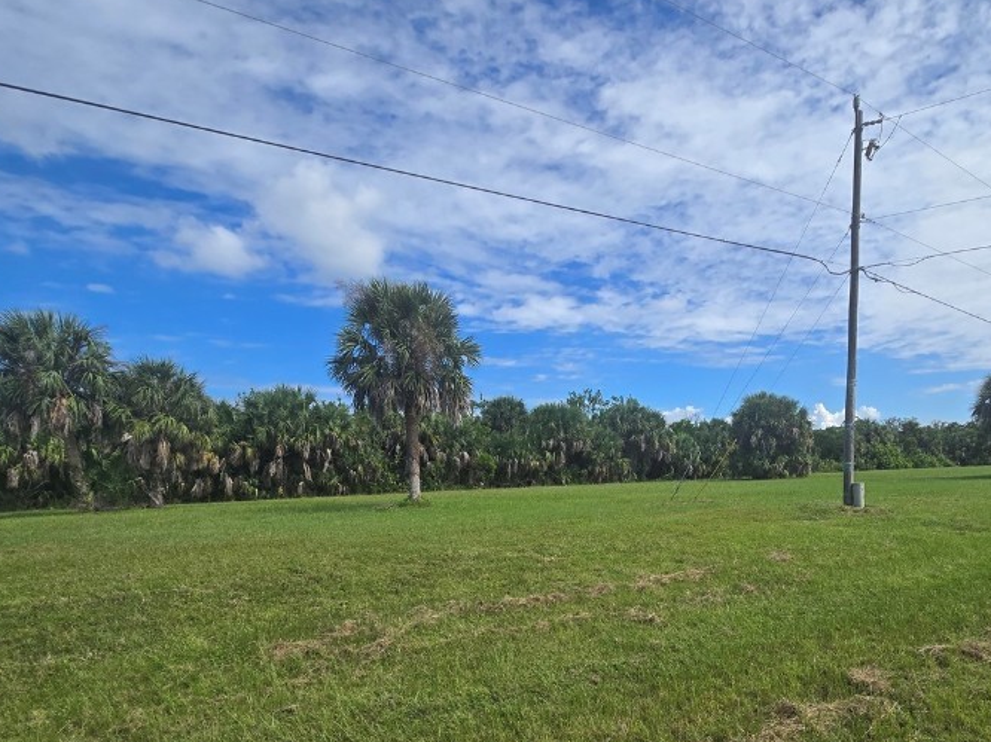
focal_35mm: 20
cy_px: 526
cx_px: 622
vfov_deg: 63.3
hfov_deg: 80.2
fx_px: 572
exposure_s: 1/3246
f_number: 2.2
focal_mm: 2.2
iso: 50
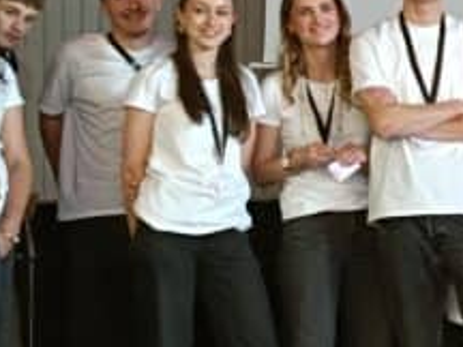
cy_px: 148
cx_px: 849
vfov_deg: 13.0
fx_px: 1525
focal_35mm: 114
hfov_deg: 14.9
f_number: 1.88
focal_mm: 5.59
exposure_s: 1/25
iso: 659
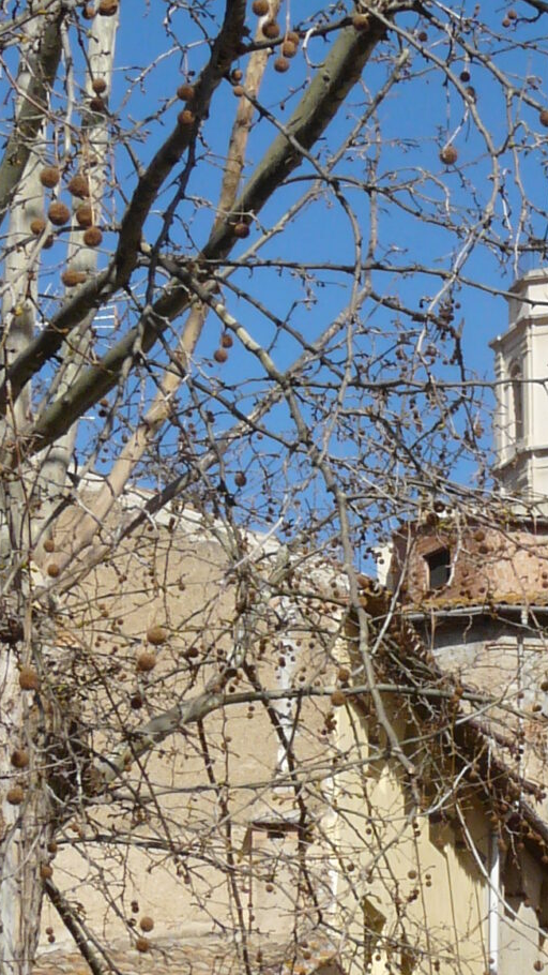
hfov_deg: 8.4
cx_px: 508
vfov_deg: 14.9
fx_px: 3719
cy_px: 599
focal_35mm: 144
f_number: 7.1
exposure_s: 1/500
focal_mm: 7.7
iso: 100
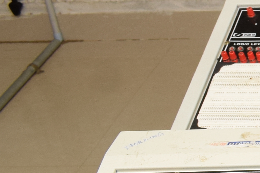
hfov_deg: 10.2
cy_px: 84
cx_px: 727
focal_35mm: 159
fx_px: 1148
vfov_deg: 8.6
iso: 320
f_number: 8
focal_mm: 18
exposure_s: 1/125
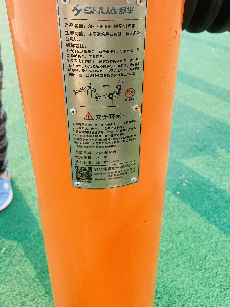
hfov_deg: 41.6
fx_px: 301
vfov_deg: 53.6
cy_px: 123
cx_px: 136
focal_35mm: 34
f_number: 1.6
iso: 32
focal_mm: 4.2
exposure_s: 1/333
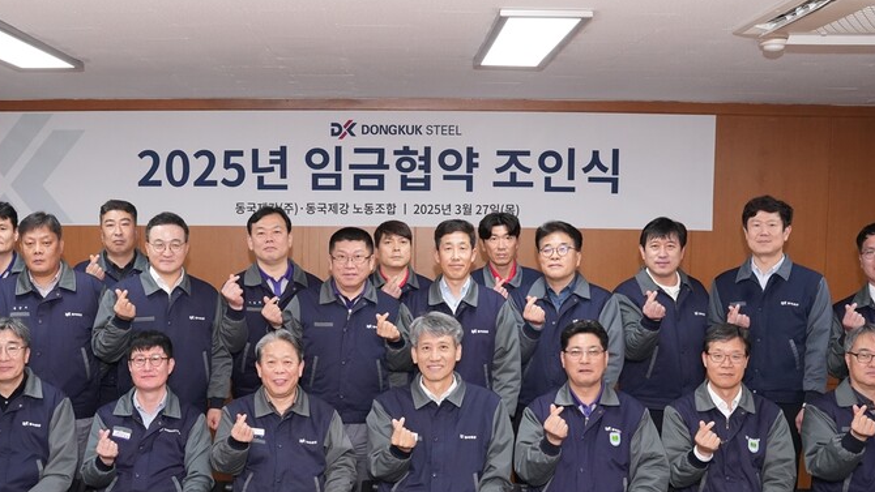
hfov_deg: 42.5
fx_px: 1121
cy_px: 337
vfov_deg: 24.6
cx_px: 357
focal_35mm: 48
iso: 3200
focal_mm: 32.2
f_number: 8
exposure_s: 1/160
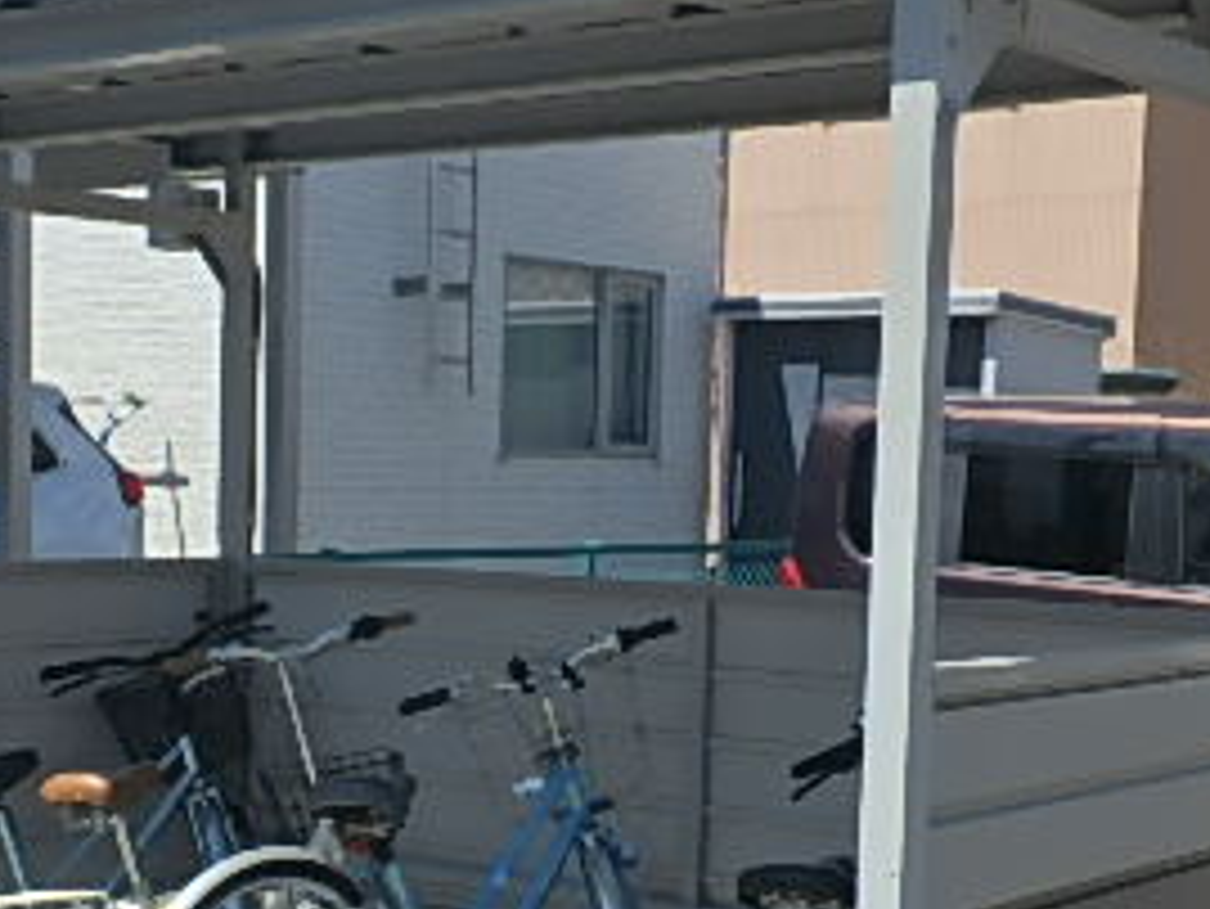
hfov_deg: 27.6
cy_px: 770
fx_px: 2413
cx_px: 261
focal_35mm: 69
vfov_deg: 21.0
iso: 125
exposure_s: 1/1000
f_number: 4.6
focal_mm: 5.2
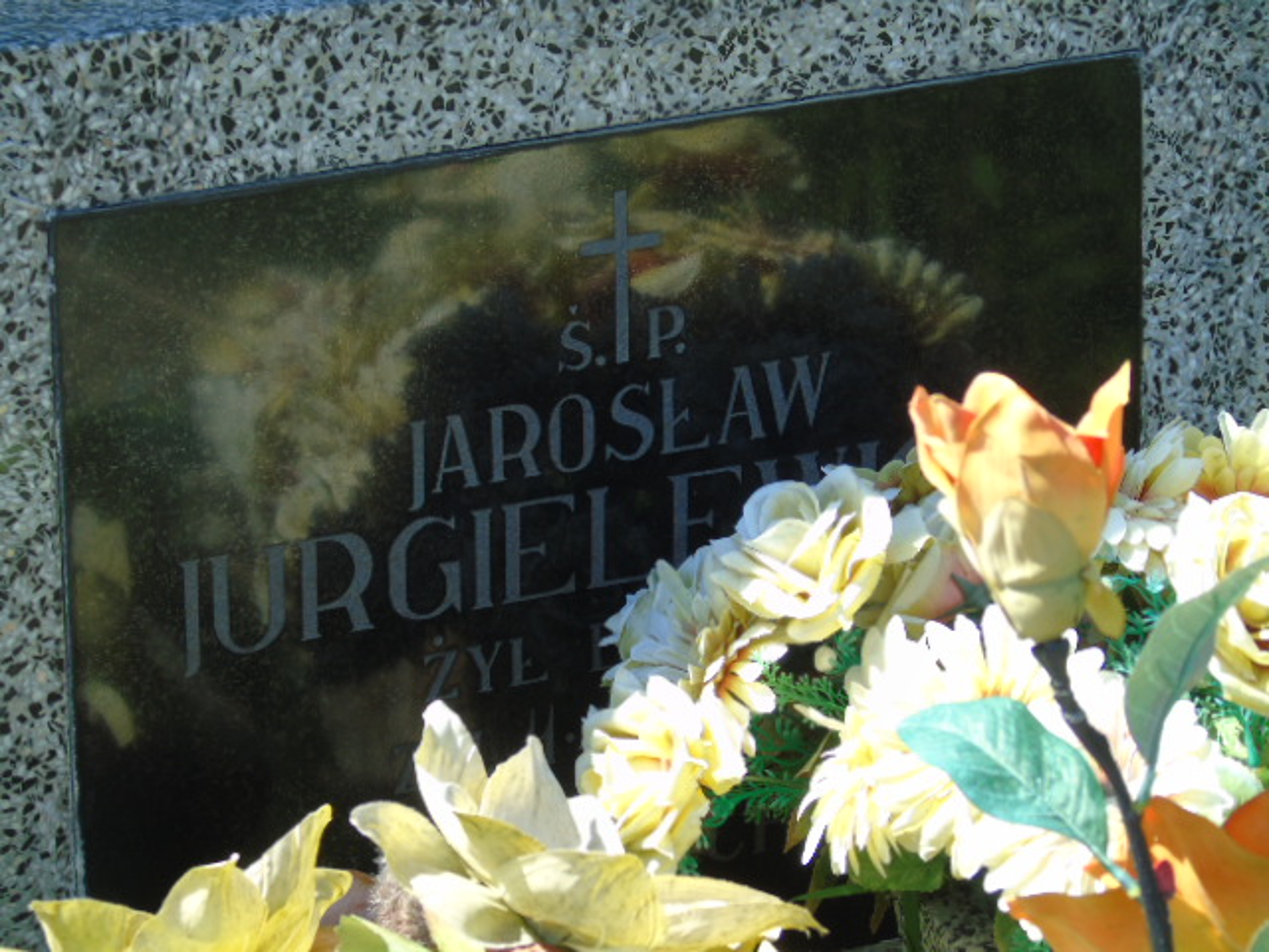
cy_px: 476
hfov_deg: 10.6
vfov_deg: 8.0
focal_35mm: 186
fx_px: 6819
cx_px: 634
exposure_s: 1/125
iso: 80
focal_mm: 33
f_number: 5
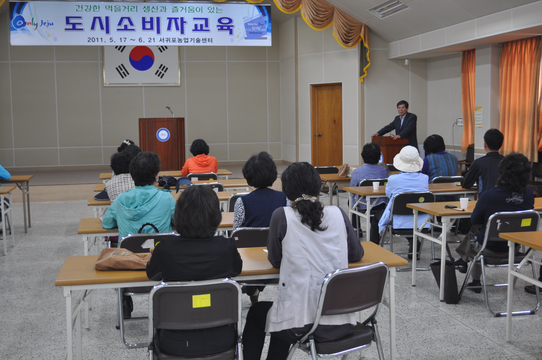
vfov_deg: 30.8
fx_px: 654
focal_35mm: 44
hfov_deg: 45.0
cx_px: 271
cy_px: 180
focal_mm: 29
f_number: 4.8
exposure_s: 1/20
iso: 400
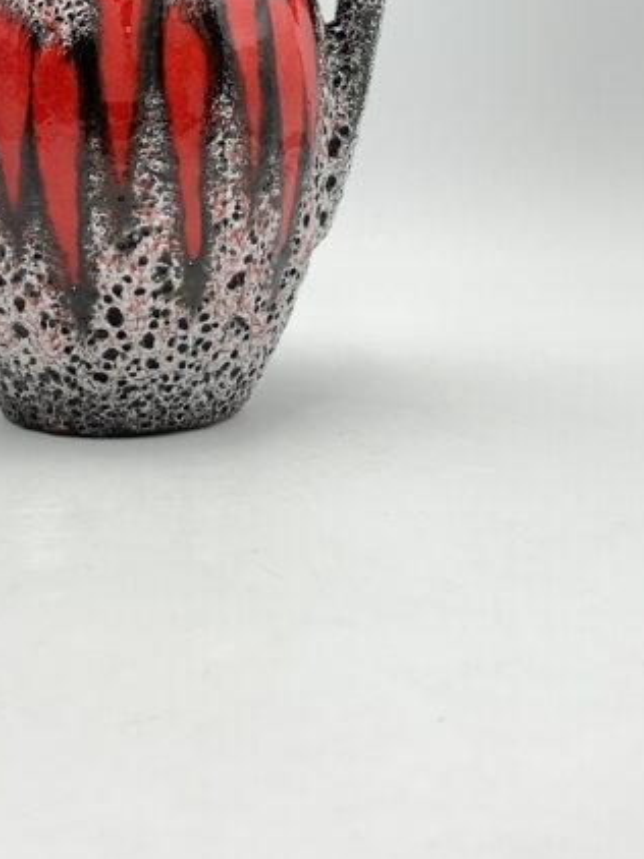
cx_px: 145
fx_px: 1366
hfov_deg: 26.1
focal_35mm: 55
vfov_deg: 33.5
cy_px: 120
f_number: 1.8
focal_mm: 3
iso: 20
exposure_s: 1/141
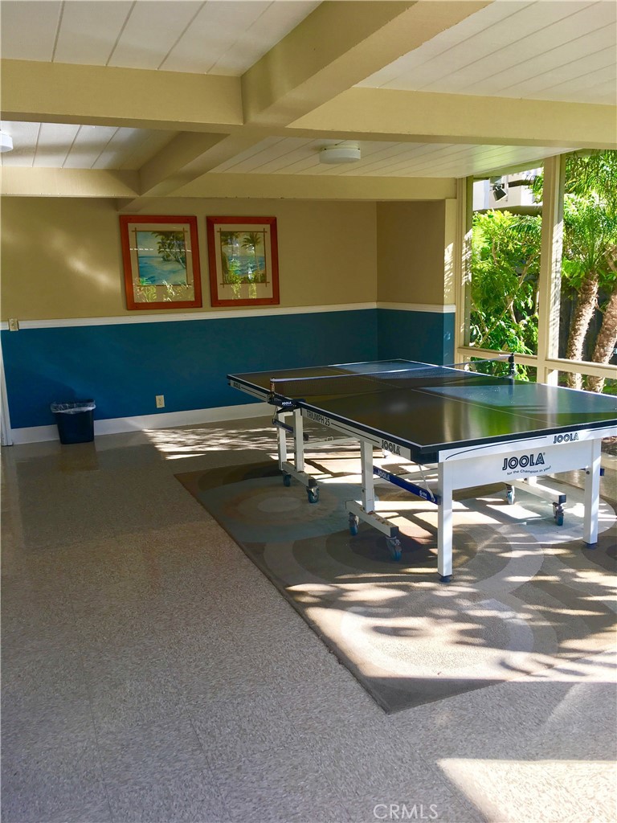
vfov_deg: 61.7
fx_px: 689
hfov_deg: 48.2
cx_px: 308
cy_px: 412
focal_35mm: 29
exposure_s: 1/120
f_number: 2.2
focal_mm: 4.15
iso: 25
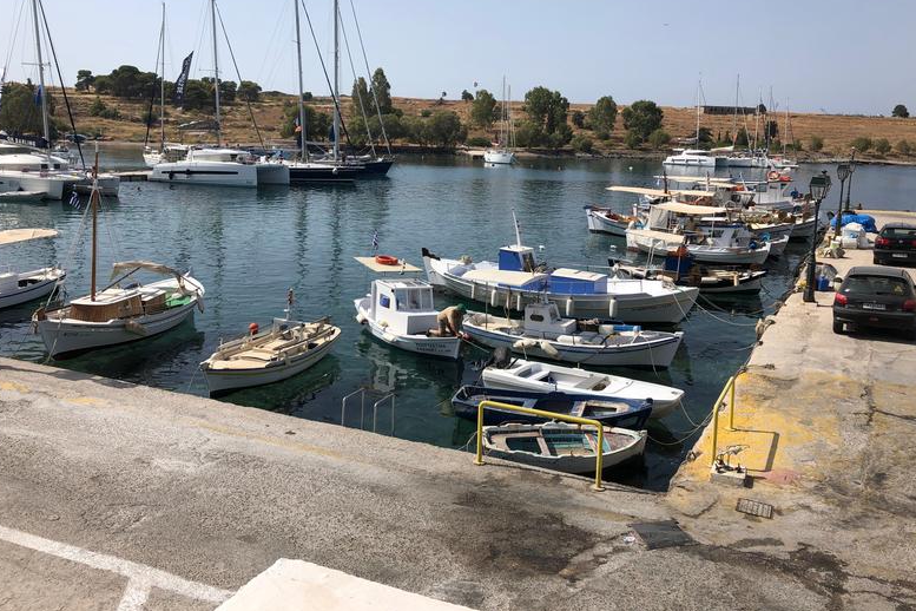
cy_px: 262
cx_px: 454
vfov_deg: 43.5
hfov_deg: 61.9
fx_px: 763
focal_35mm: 30
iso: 25
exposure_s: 1/3003
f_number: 1.8
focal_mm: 3.99
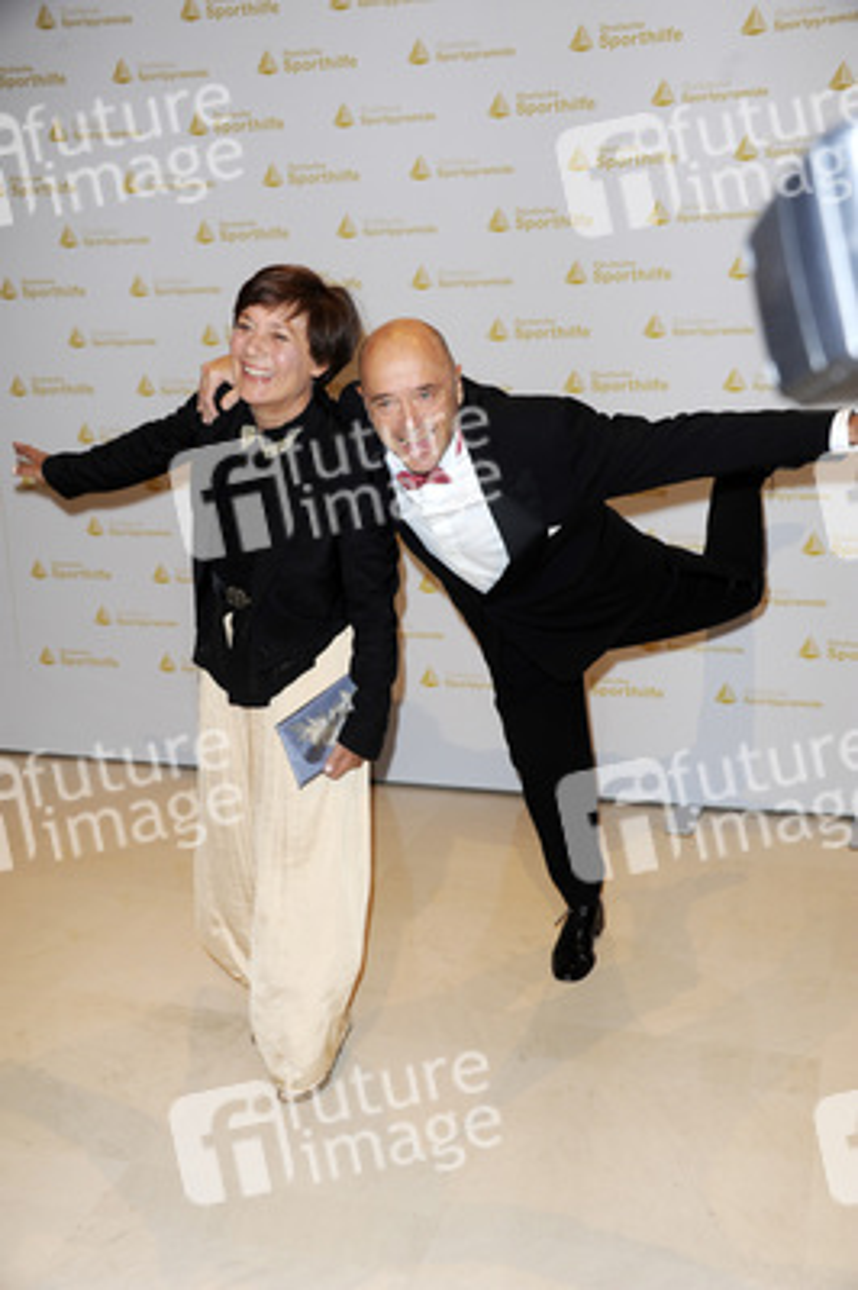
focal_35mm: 42
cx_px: 429
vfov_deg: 46.4
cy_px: 645
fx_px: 1504
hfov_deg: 31.8
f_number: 5.6
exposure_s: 1/160
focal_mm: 42
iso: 800
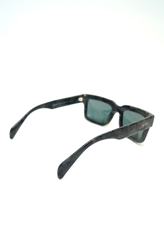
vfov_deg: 57.3
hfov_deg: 39.8
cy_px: 124
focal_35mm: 33
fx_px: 226
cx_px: 82
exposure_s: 1/60
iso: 500
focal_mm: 22
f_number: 4
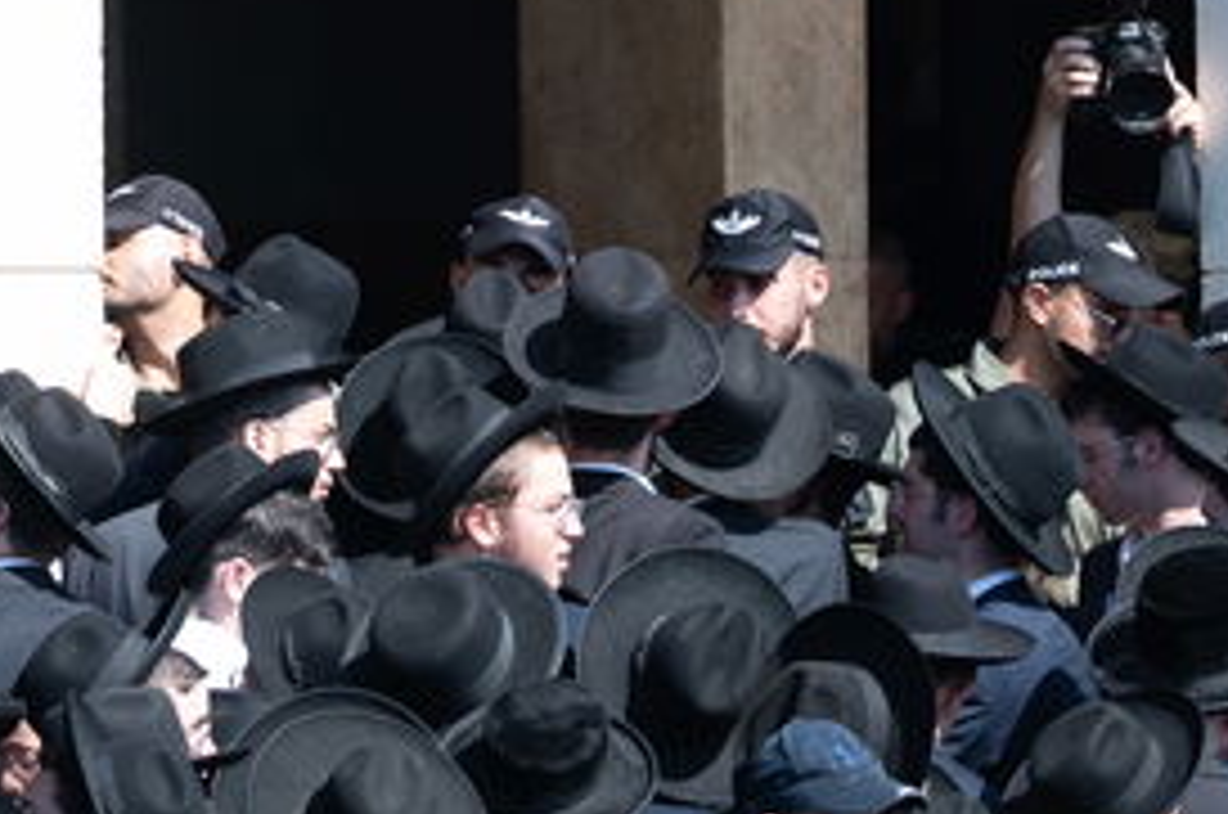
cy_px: -1104
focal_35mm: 493
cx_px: -1057
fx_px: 16787
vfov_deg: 2.8
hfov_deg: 4.1
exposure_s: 1/1250
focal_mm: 96
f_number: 2.8
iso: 160
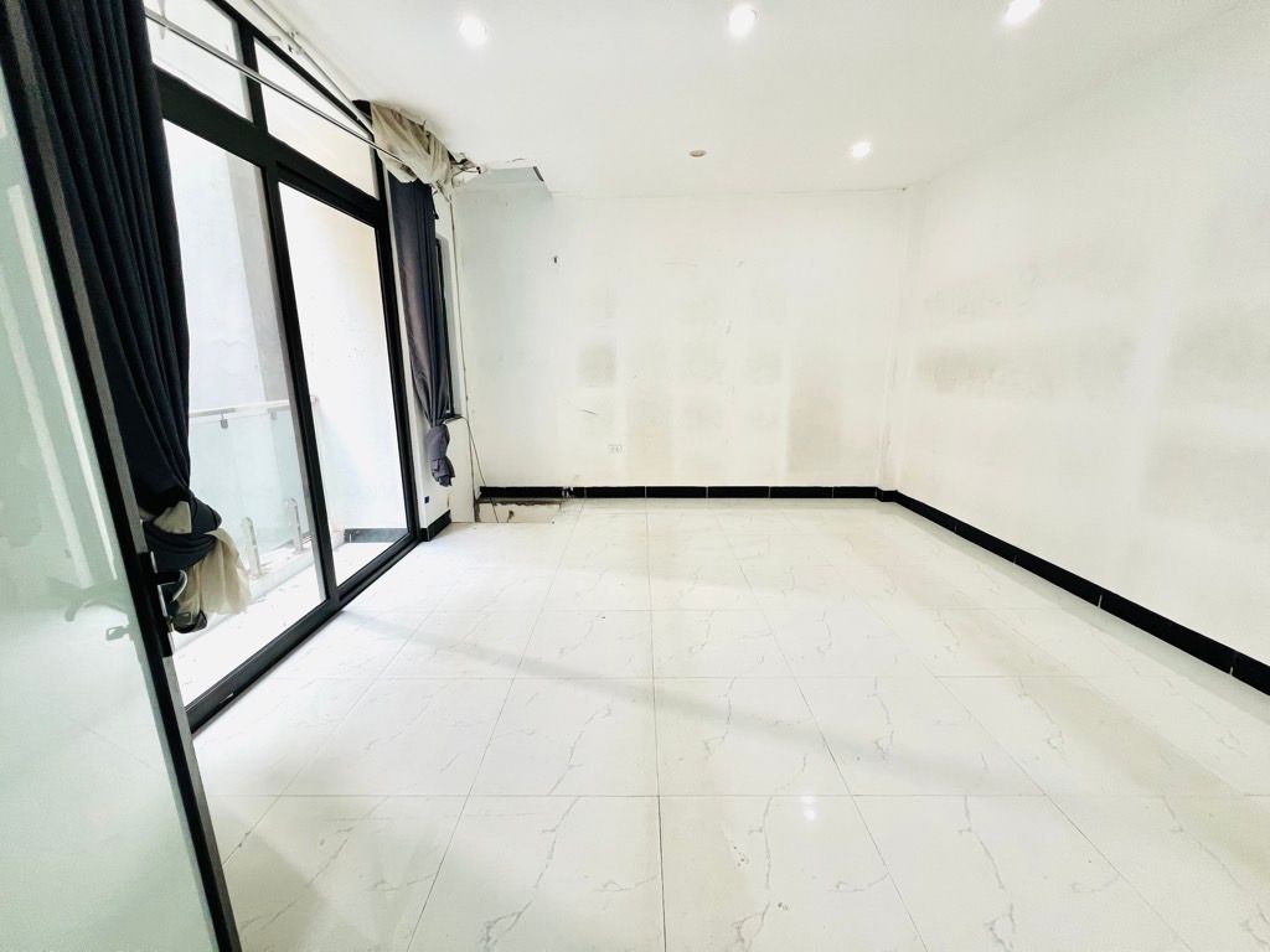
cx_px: 635
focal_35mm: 13
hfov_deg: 106.2
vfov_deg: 89.9
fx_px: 477
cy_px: 476
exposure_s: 1/99
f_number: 1.8
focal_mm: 1.57
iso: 100
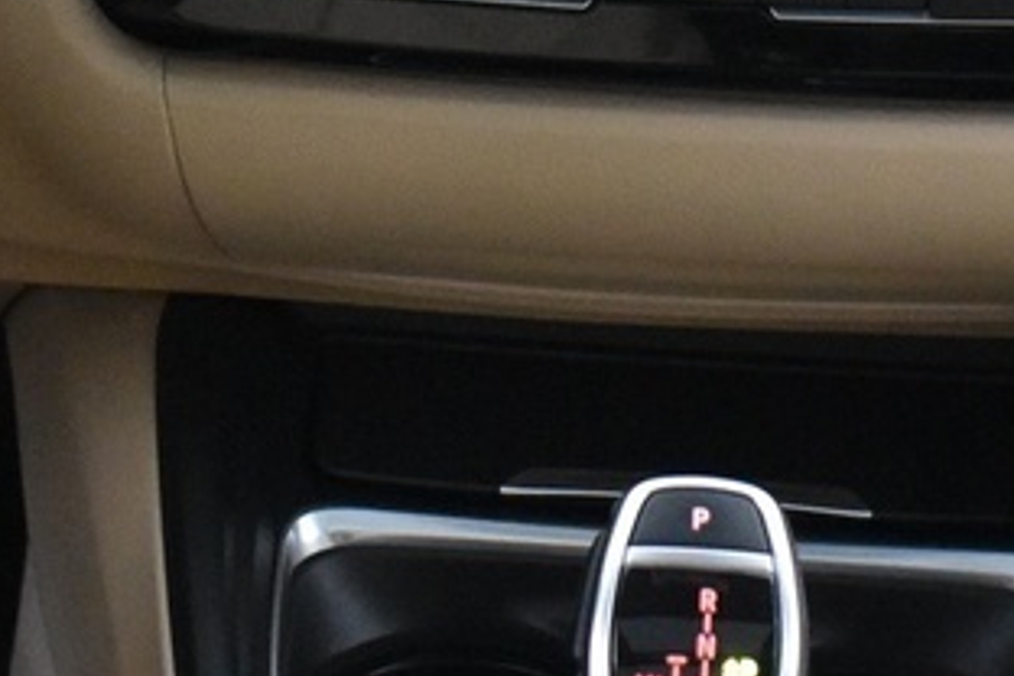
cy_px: 198
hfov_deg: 14.7
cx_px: 533
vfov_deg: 9.8
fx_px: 3943
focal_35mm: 140
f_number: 3.5
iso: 3200
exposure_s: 1/30
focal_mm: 18
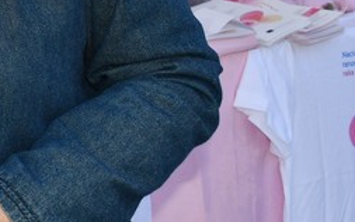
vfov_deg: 9.0
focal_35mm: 140
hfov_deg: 13.5
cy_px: -145
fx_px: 1354
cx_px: -278
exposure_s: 1/250
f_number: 5.6
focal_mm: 23
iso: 100
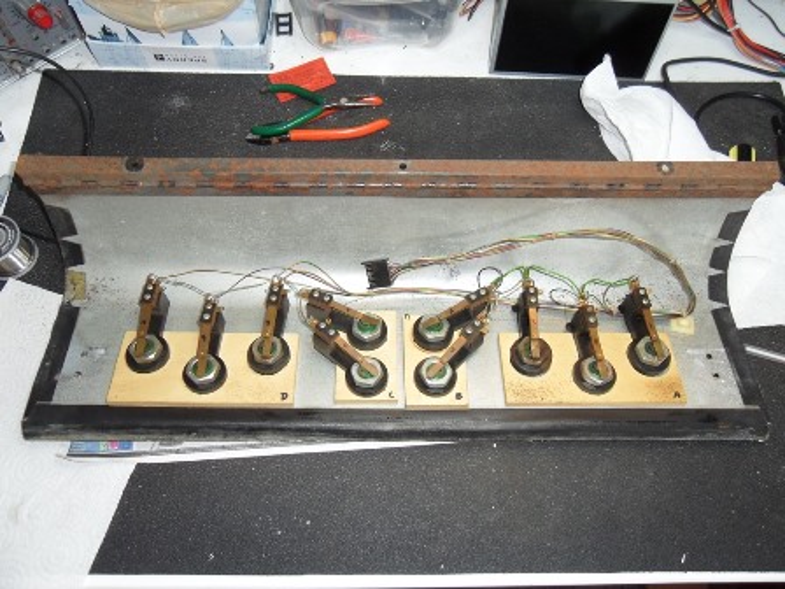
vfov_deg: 49.7
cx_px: 392
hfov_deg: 63.4
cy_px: 294
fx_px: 635
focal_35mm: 28
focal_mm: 5
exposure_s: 1/45
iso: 200
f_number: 3.4
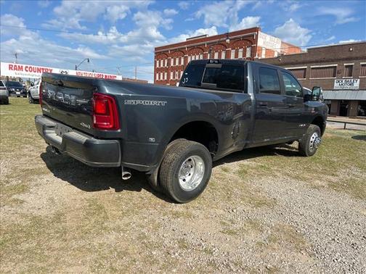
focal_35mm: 26
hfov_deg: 67.3
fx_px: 275
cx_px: 183
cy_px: 137
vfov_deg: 53.1
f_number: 1.5
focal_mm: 5.7
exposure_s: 1/4115
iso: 50
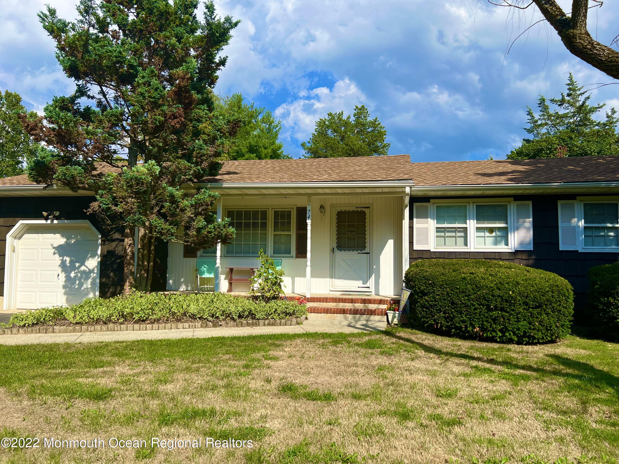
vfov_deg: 53.1
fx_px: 465
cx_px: 310
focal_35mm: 26
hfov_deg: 67.3
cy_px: 232
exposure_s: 1/5076
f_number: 1.5
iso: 50
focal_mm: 5.7
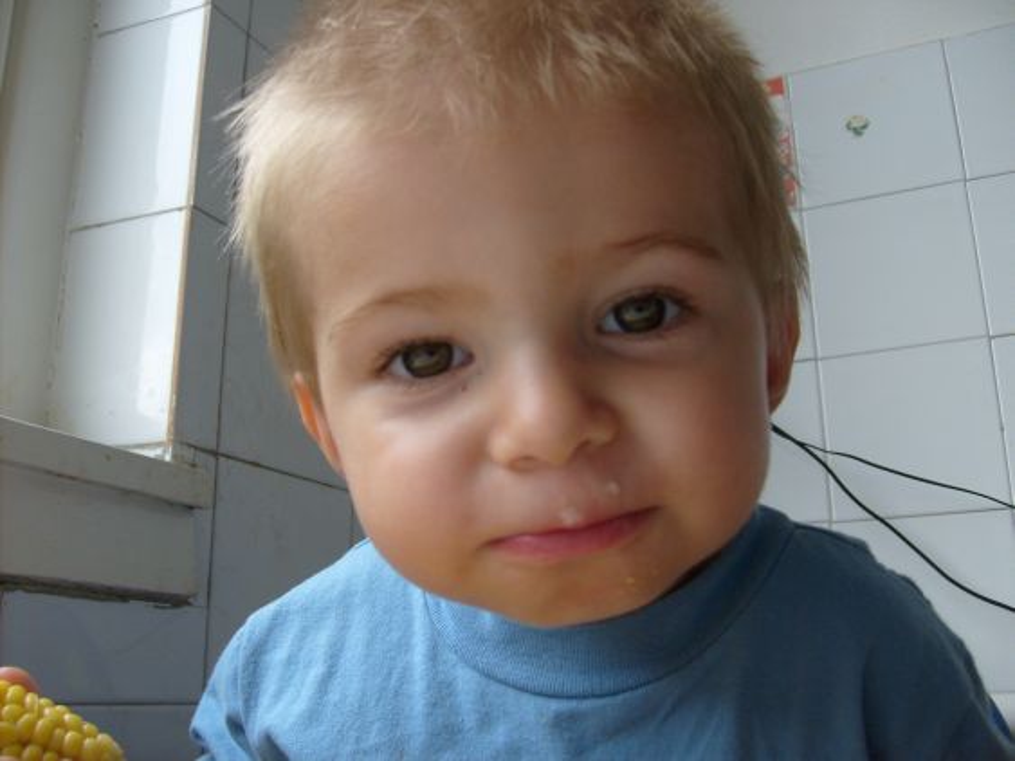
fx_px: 1026
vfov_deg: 40.7
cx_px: 508
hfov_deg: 52.6
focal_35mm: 35
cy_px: 380
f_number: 2.8
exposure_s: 1/90
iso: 80
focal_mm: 5.8
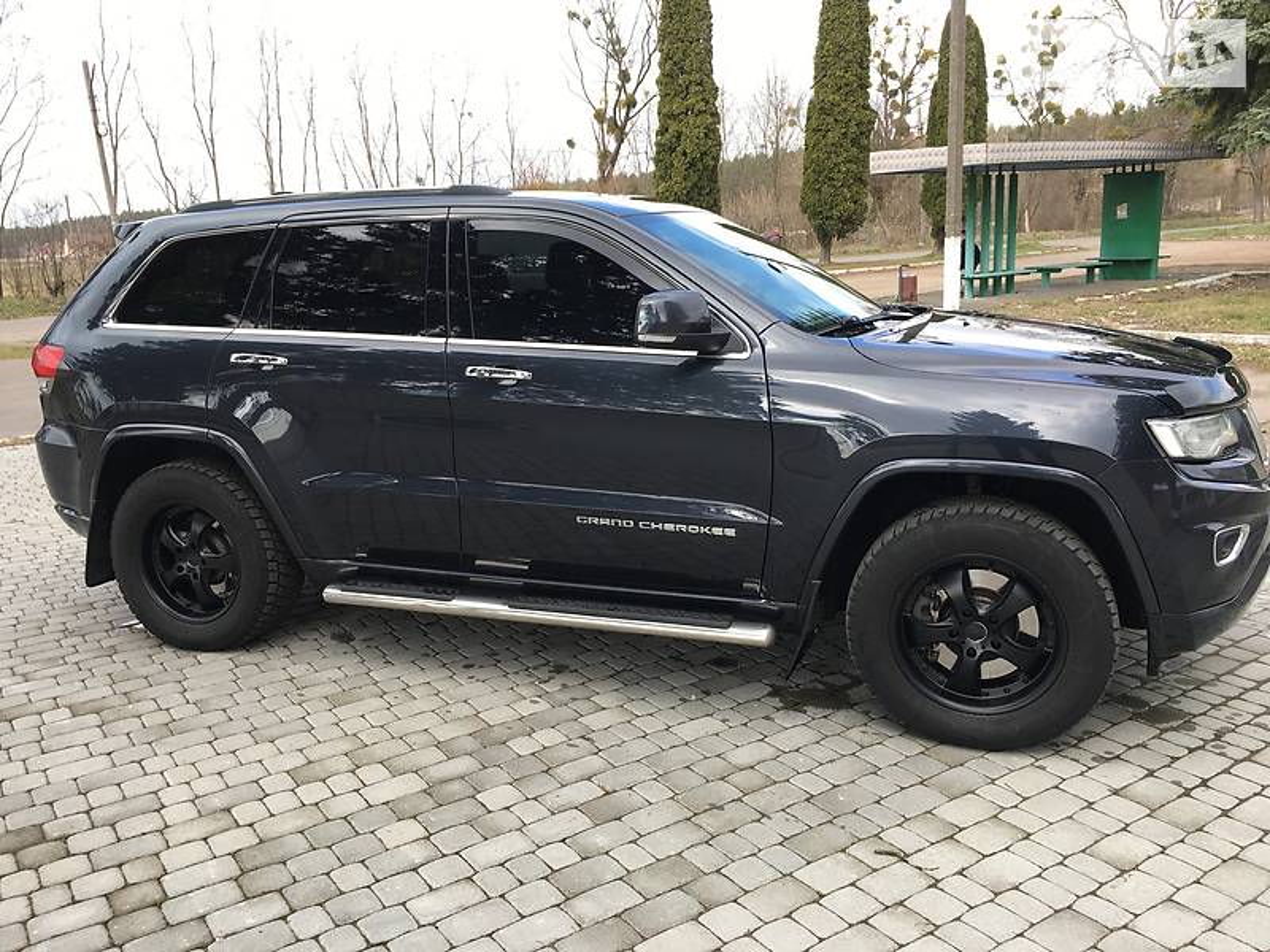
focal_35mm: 29
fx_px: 1064
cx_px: 635
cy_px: 476
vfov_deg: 48.2
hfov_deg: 61.7
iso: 25
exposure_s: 1/255
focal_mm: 4.2
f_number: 2.2
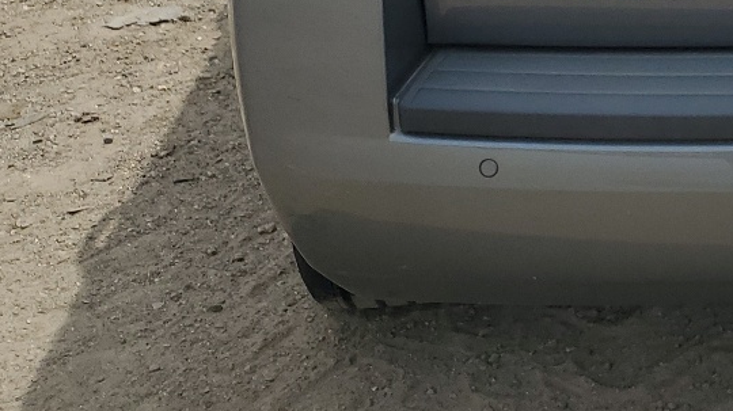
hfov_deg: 21.7
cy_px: -311
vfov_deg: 13.1
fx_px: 1632
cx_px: 1056
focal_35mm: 84
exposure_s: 1/3333
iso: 50
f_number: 1.5
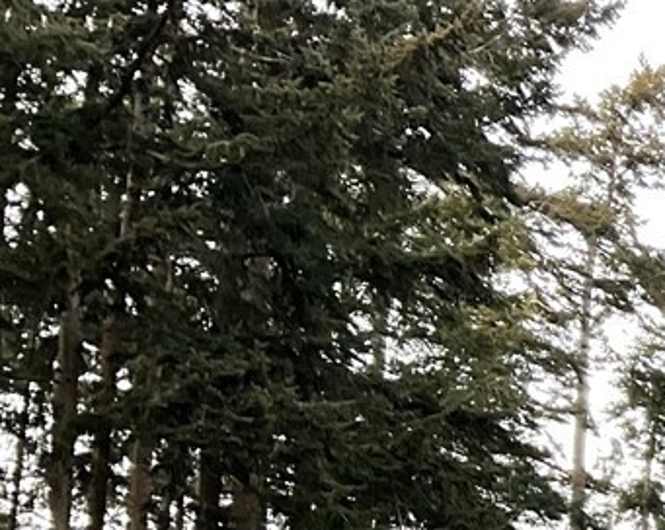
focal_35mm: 133
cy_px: 793
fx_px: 2615
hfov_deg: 12.4
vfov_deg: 11.1
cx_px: 1433
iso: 25
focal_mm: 3
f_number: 1.8
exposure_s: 1/122
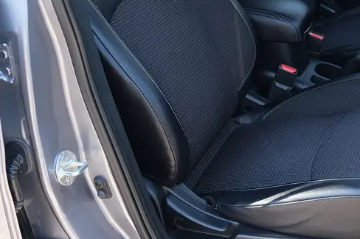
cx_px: 344
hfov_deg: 26.8
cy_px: 22
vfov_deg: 18.6
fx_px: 720
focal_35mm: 72
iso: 320
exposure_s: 1/90
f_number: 4
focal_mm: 20.5
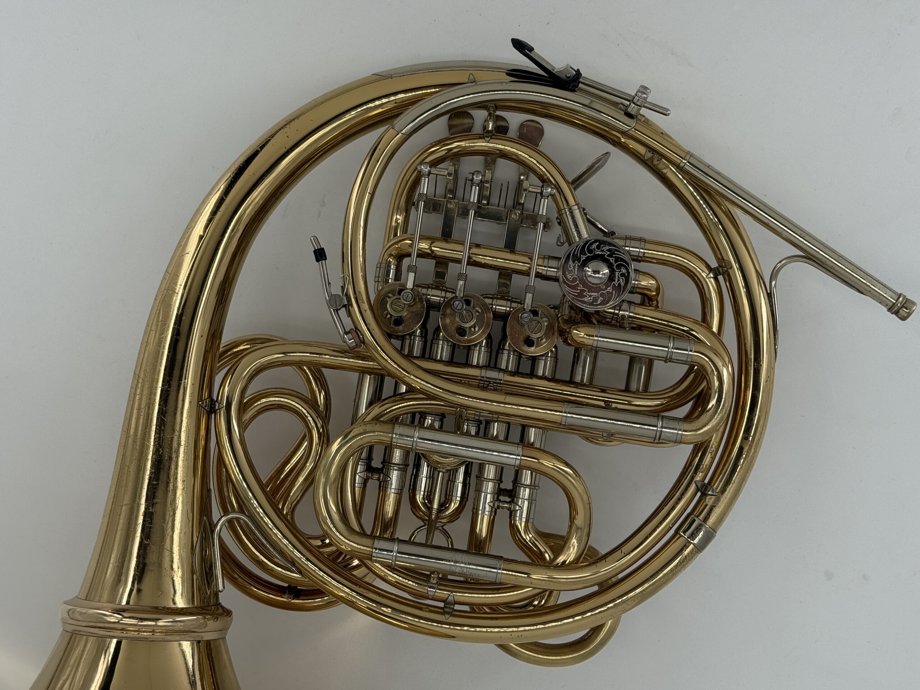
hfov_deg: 39.7
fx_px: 1276
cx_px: 460
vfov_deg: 30.3
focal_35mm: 48
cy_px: 345
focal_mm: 6.76
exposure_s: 1/1883
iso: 80
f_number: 1.78
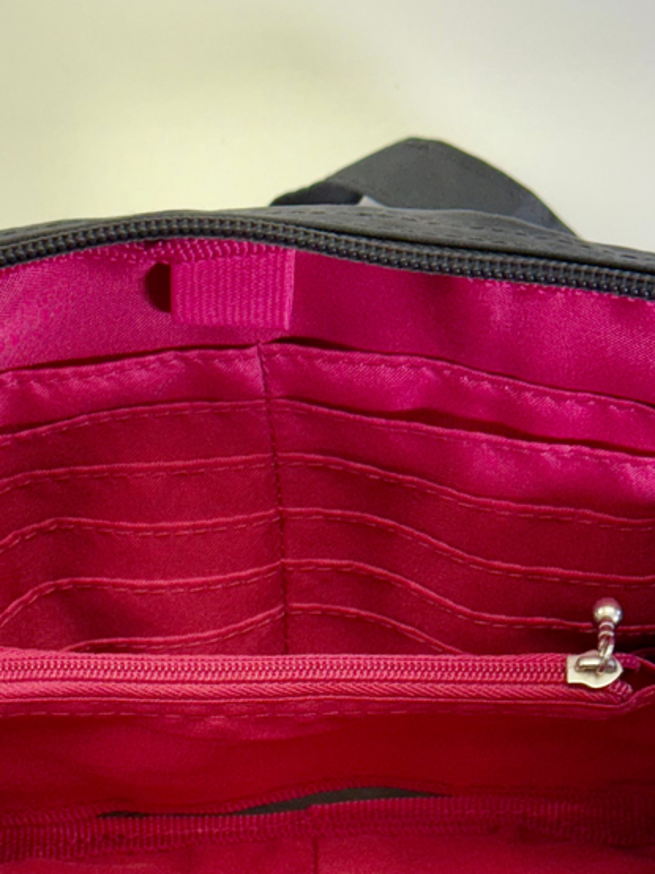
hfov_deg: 14.2
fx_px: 2626
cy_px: 882
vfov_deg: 18.4
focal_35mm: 104
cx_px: 275
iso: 125
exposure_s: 1/240
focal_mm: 6.76
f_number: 1.78
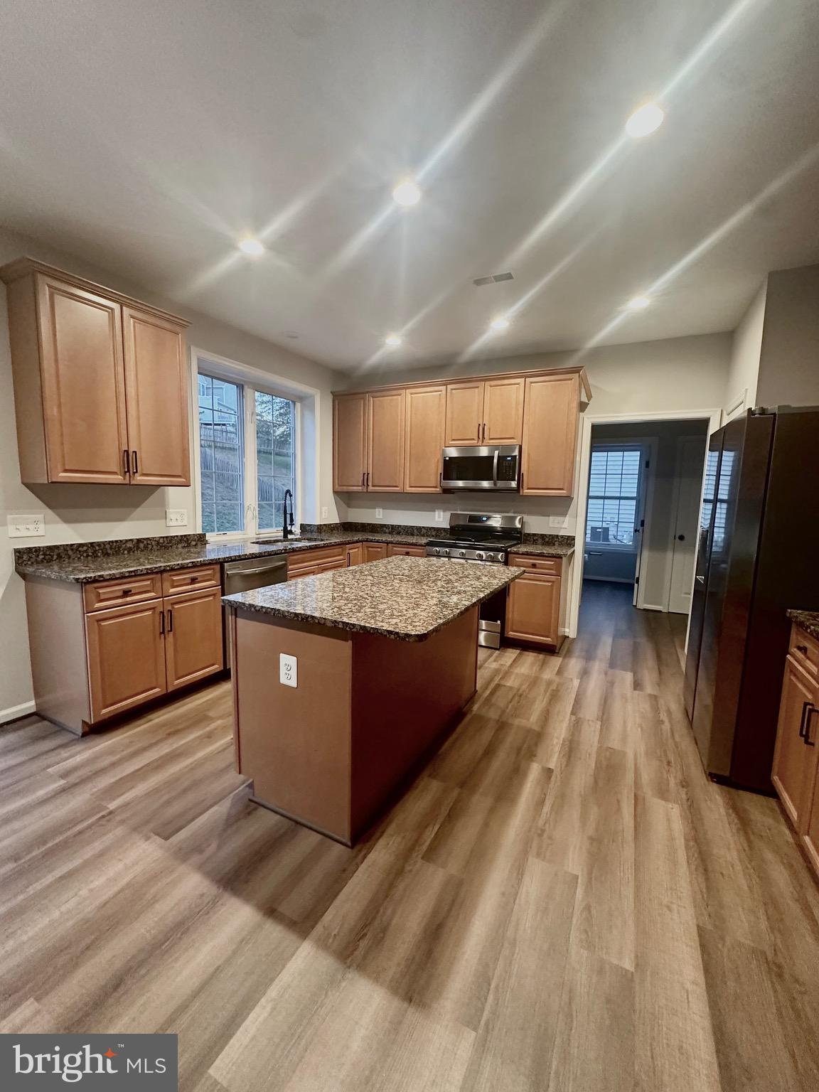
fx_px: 442
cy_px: 546
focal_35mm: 14
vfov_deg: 102.1
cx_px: 410
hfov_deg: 85.7
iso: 400
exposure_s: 1/60
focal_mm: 2.22
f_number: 2.2
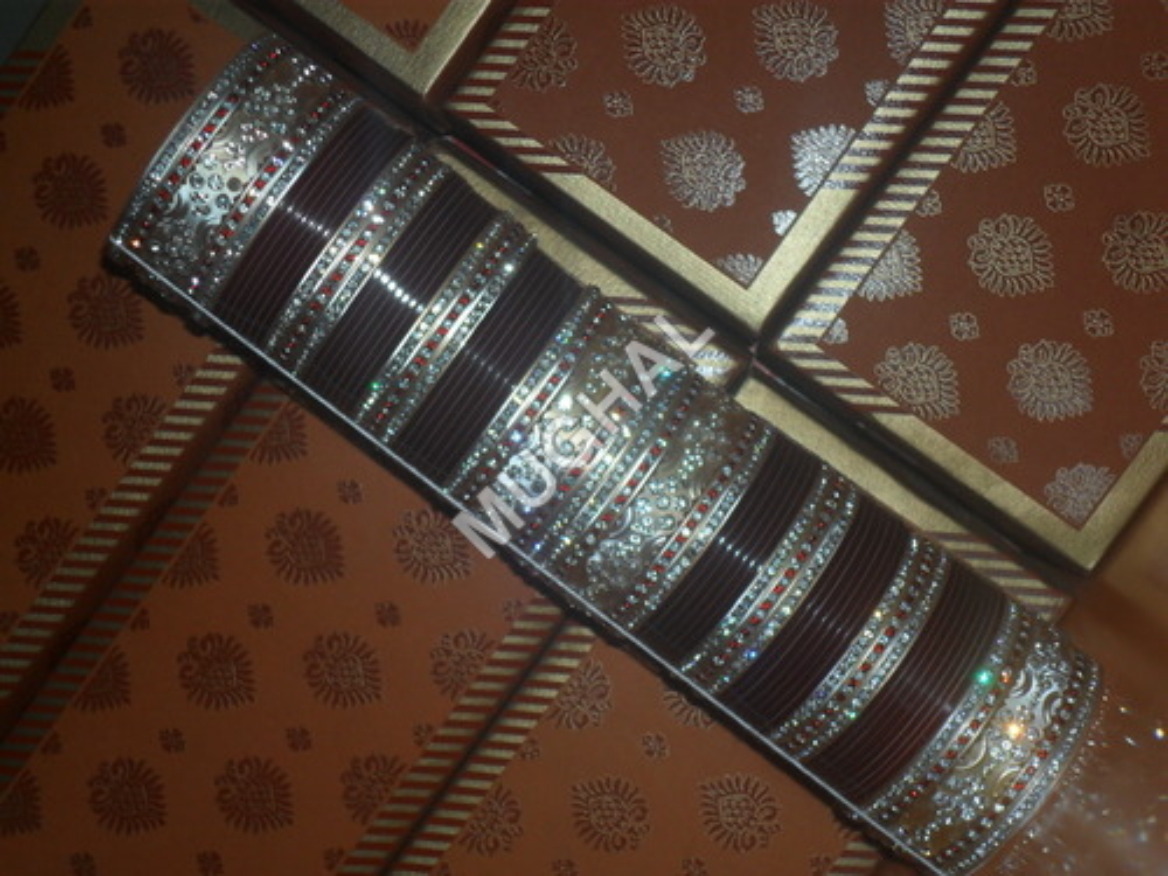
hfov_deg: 26.3
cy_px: 438
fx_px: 2497
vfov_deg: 19.9
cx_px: 584
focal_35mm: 74
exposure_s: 1/60
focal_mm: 13.2
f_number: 3.9
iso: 100
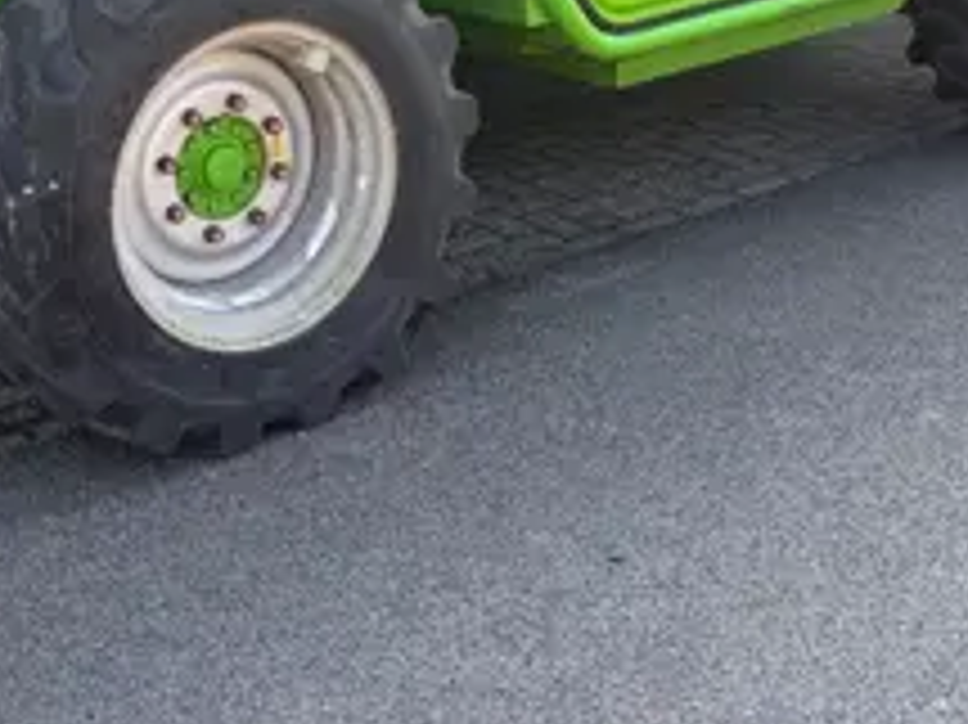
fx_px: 1621
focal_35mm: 58
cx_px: 275
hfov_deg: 32.8
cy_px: -81
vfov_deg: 23.6
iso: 64
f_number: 1.6
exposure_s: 1/422
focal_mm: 5.96
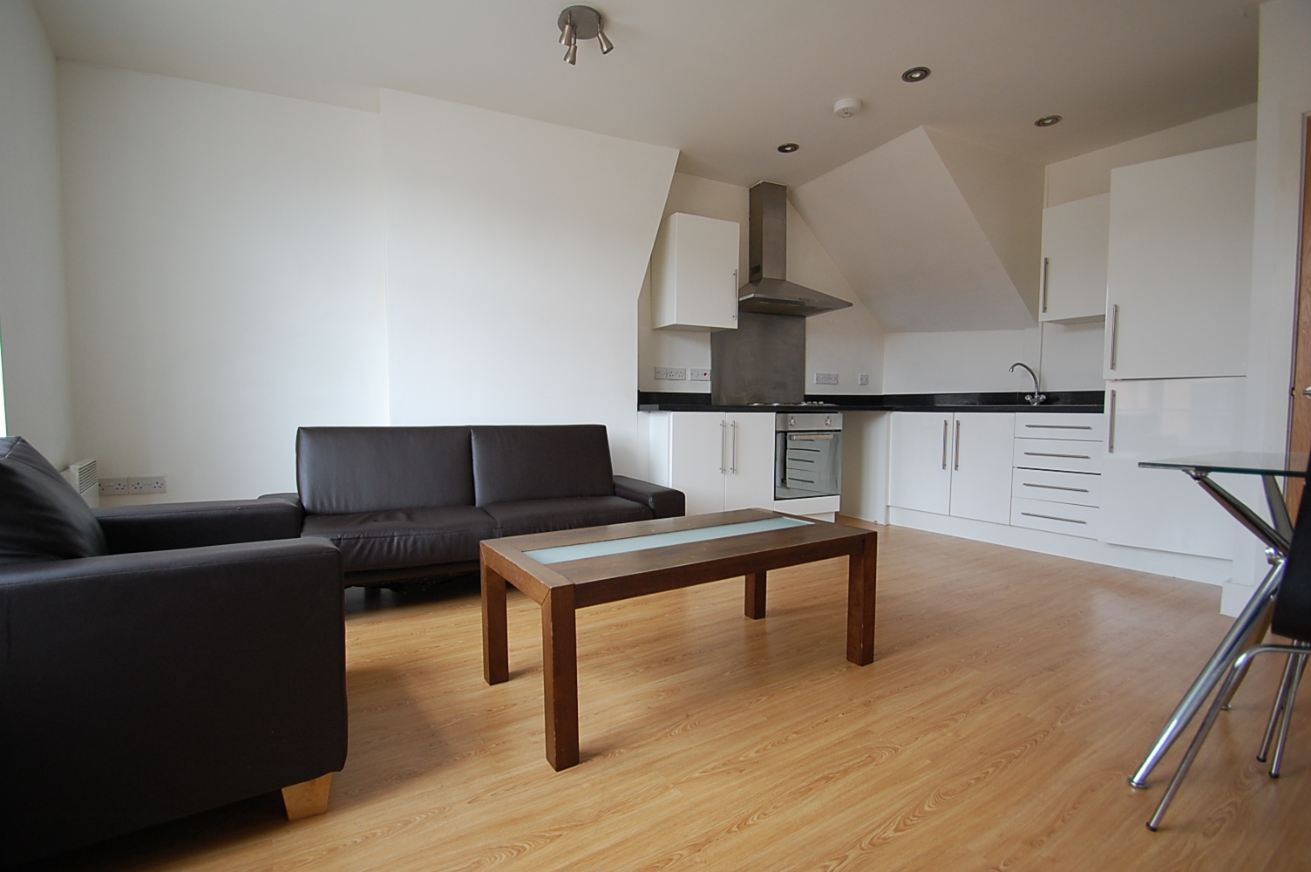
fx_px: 546
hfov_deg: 100.4
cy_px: 436
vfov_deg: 77.2
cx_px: 656
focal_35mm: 15
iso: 400
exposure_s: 1/60
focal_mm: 10
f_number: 4
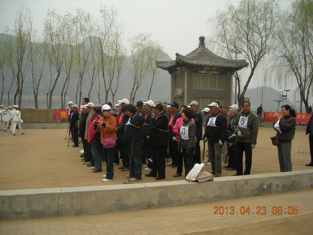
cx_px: 156
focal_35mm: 35
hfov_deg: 52.6
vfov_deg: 40.7
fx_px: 316
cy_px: 118
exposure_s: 1/305
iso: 50
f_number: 2.8
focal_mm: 5.7
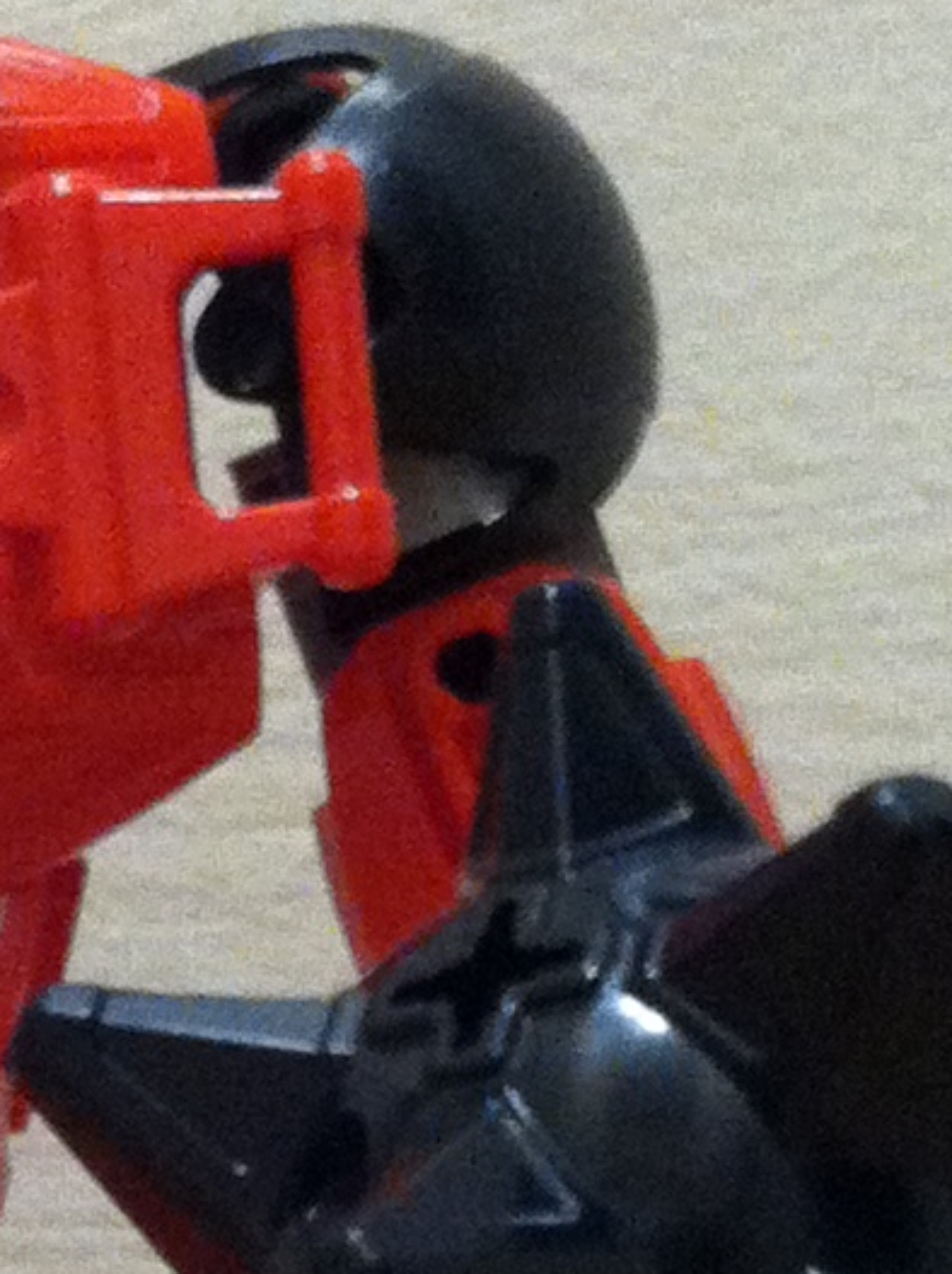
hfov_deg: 8.4
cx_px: -565
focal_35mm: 172
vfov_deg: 11.2
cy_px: 1683
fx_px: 6320
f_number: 2.8
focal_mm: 3.85
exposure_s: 1/15
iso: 320
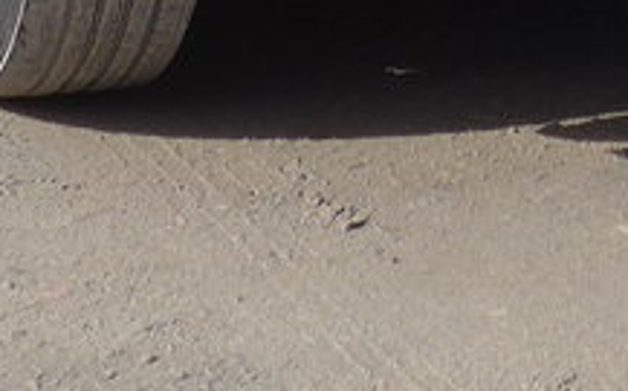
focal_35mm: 229
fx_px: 3914
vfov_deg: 5.3
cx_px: 614
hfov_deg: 9.1
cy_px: -854
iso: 80
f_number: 2.8
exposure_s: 1/1000
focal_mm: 8
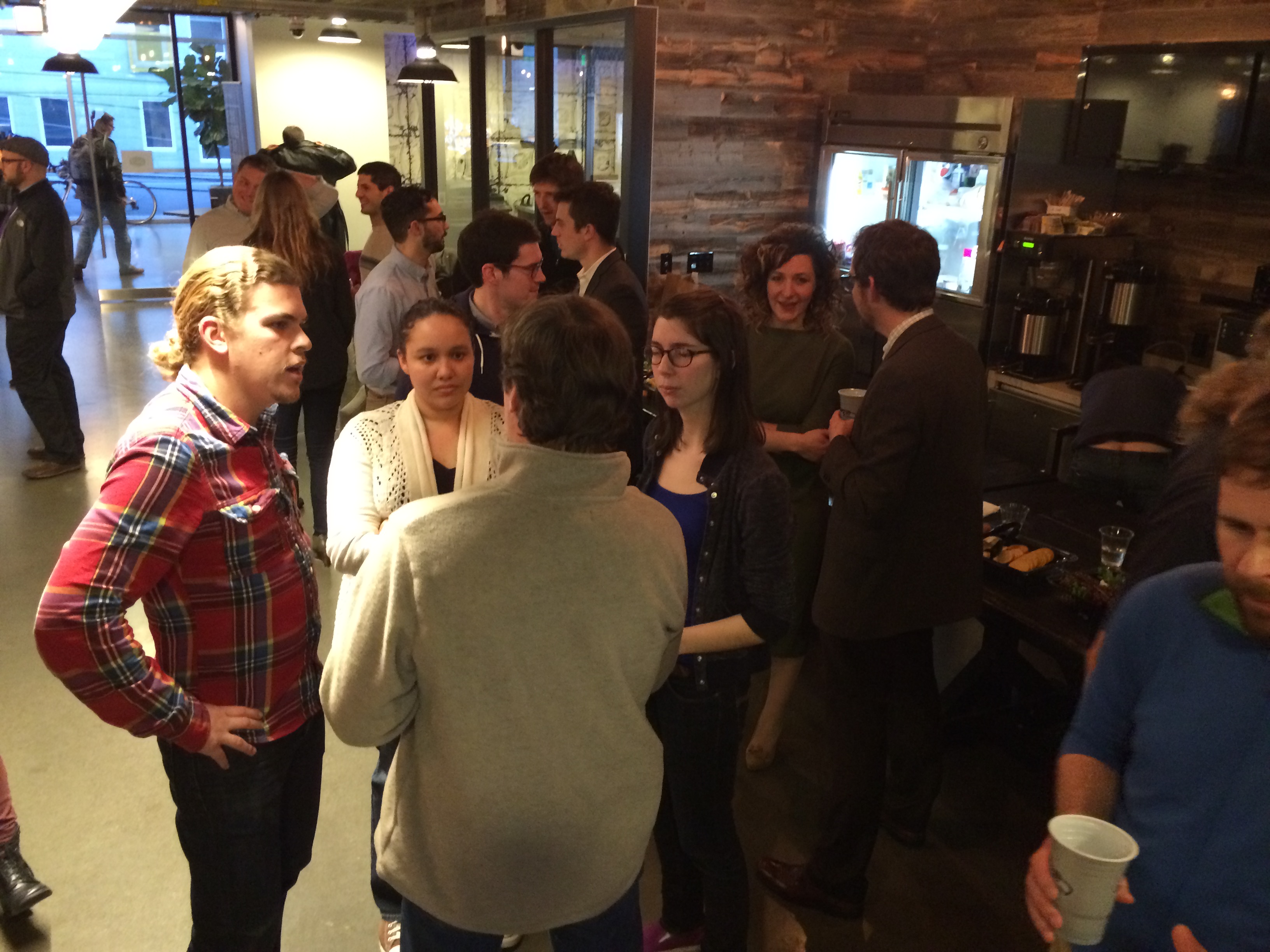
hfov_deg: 61.7
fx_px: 1064
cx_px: 635
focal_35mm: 29
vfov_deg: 48.2
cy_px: 476
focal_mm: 4.15
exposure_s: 1/15
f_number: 2.2
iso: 250
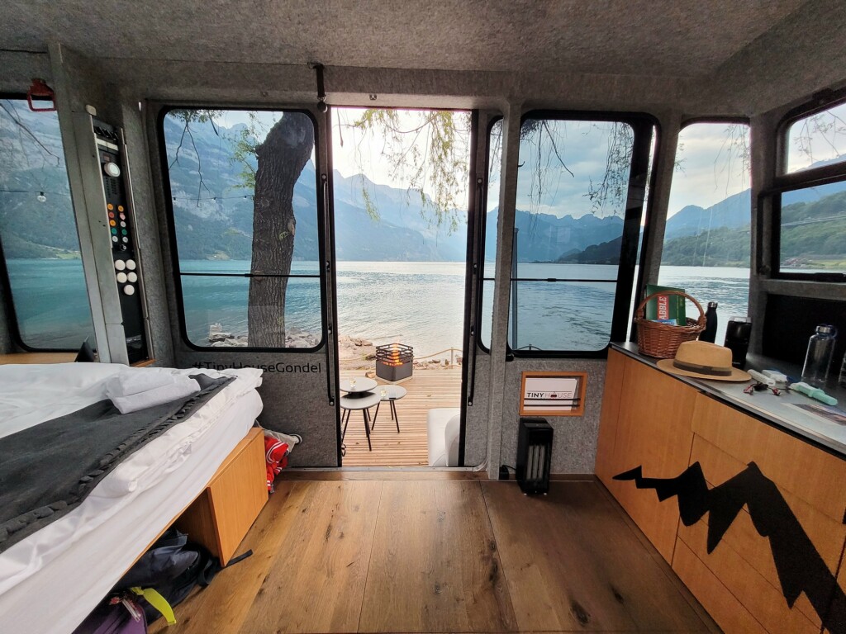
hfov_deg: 106.2
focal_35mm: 13
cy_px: 317
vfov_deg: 89.9
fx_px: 318
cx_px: 423
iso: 125
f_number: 2.2
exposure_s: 1/50
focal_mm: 1.74
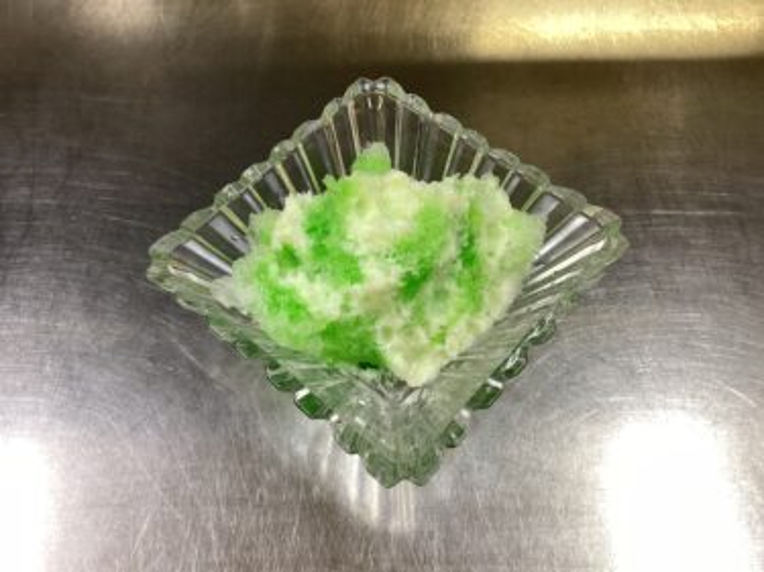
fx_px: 684
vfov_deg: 45.4
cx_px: 382
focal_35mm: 31
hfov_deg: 58.4
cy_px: 286
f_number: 2.4
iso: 100
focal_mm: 3.3
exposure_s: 1/60
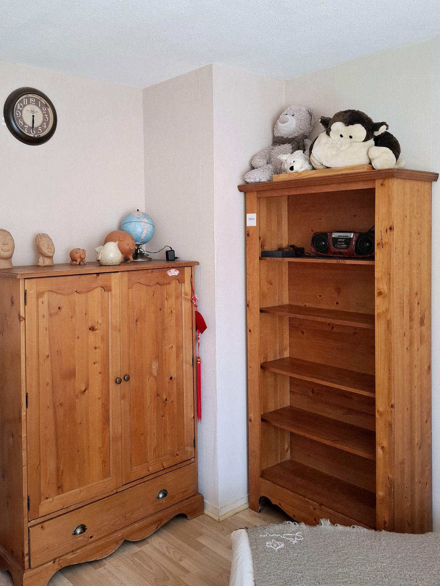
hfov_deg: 46.4
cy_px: 241
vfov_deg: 59.6
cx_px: 168
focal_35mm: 30
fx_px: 508
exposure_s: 1/120
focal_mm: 5.54
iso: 250
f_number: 1.8
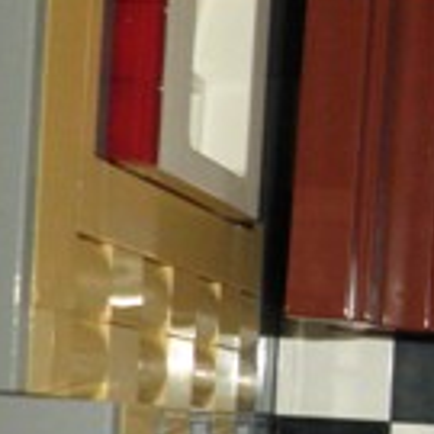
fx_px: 1546
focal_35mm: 109
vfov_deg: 15.5
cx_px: 961
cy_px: 485
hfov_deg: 13.0
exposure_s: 1/30
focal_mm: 4.7
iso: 160
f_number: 7.9
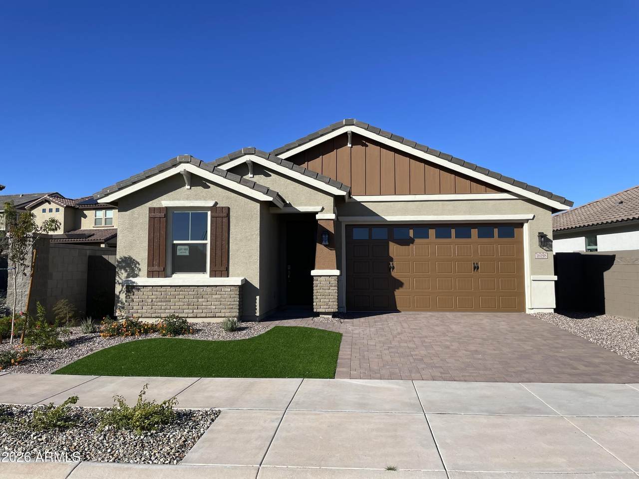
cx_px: 320
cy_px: 240
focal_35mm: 26
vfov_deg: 53.1
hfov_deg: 67.3
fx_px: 480
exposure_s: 1/4292
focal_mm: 4.2
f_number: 1.6
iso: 32
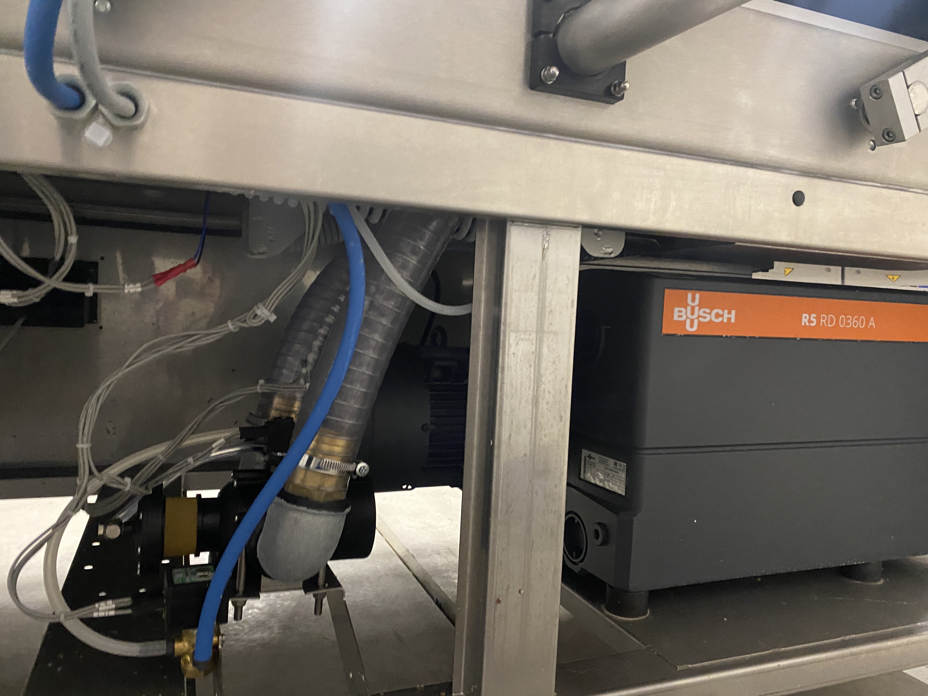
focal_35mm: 26
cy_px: 348
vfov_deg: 53.1
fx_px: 697
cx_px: 464
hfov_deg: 67.3
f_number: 1.8
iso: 640
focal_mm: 4.25
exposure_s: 1/25
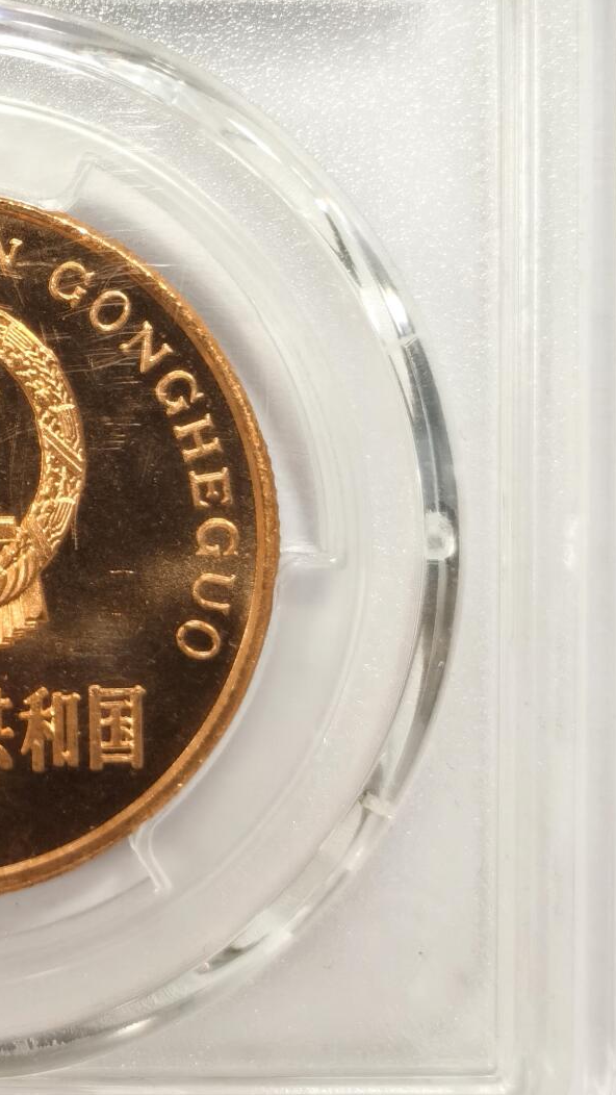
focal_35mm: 101
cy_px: 276
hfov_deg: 11.8
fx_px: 2932
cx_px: -77
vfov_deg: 21.0
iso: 160
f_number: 16
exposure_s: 1/100
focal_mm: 5.56
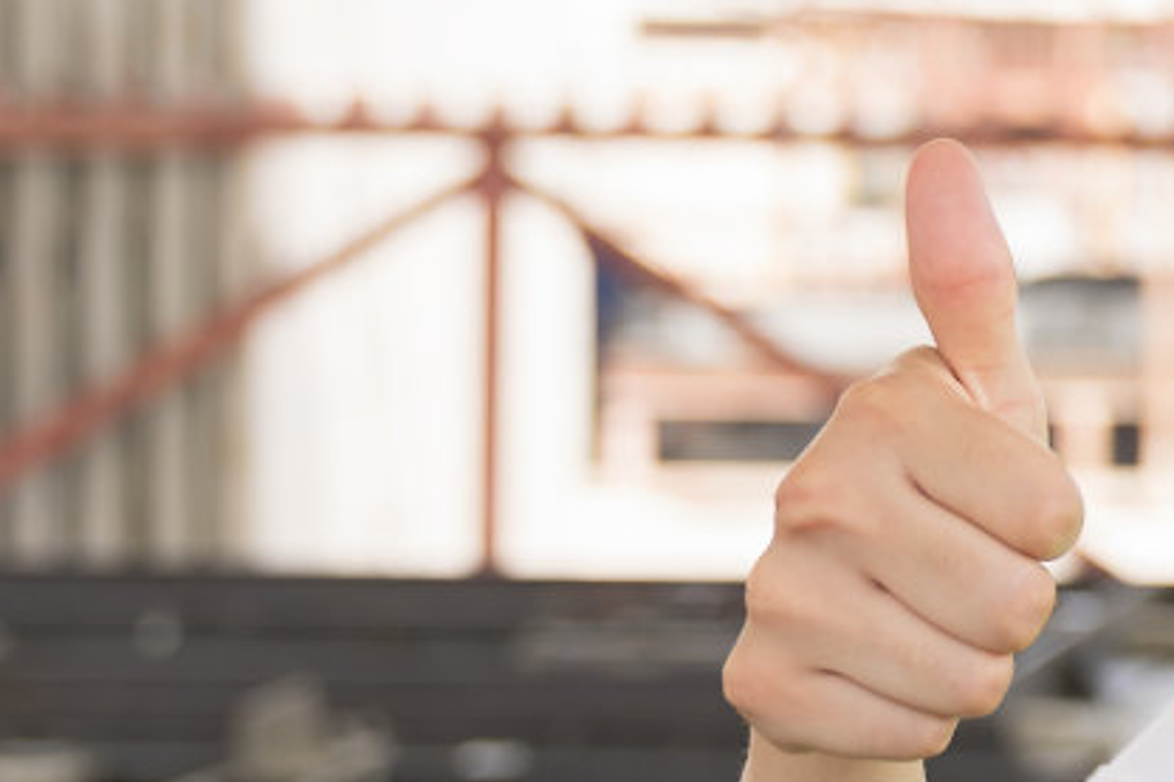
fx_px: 4889
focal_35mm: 150
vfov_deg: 9.1
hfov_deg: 12.8
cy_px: 233
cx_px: 1911
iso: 200
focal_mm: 39
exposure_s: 1/320
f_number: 3.2
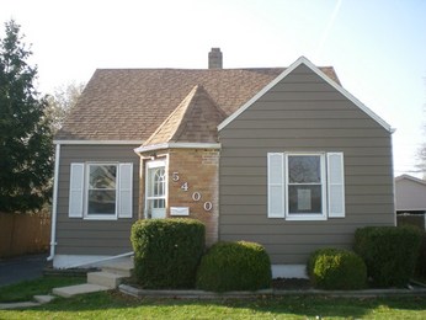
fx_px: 468
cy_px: 160
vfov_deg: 37.8
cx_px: 213
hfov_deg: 48.9
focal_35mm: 38
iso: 77
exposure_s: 1/284
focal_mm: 6.3
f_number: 3.1
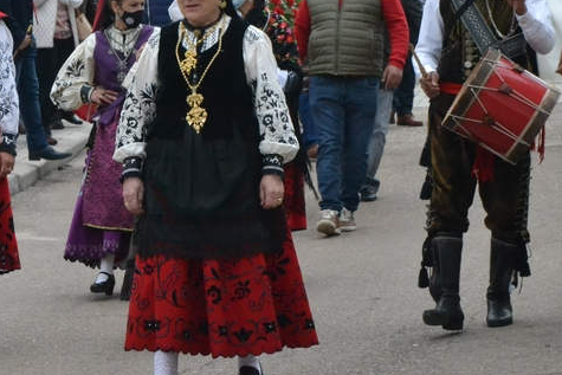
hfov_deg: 10.3
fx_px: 3107
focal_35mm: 199
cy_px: 54
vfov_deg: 6.9
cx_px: 93
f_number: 13
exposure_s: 1/2500
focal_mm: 70
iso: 3200
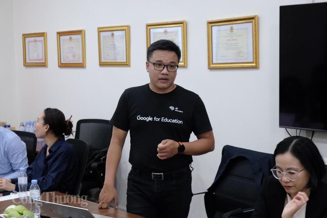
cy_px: 109
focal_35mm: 59
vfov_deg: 23.0
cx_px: 164
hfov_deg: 33.9
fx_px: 536
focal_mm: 39
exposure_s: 1/125
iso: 5000
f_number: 6.4
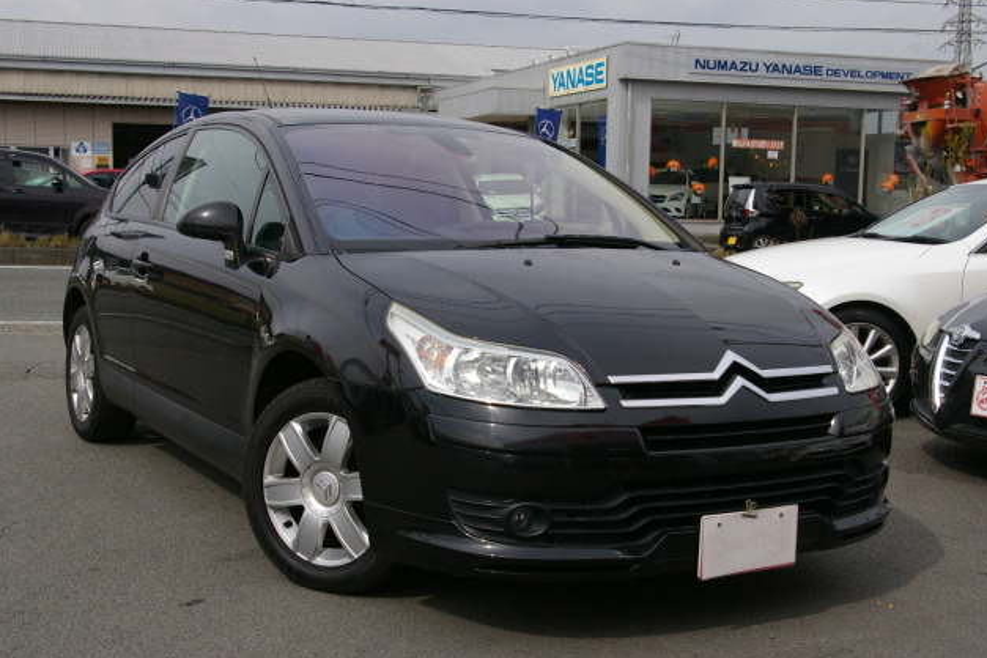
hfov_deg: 39.2
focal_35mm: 51
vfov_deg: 26.7
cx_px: 491
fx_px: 1385
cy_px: 331
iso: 200
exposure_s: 1/350
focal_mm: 33
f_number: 8
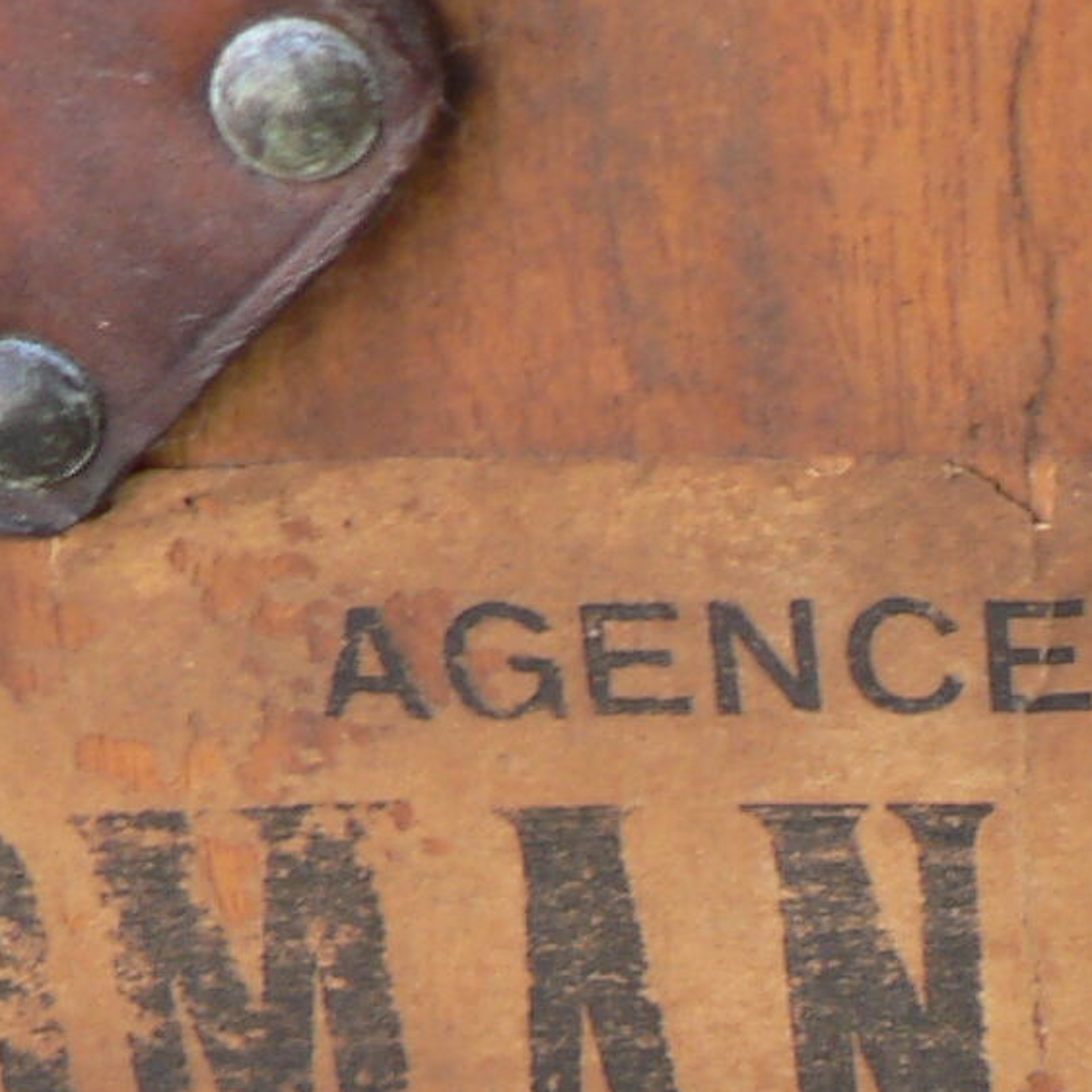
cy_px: 1240
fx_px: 5175
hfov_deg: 11.7
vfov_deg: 11.8
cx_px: 1457
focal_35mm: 145
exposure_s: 1/40
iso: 80
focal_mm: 6
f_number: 2.8
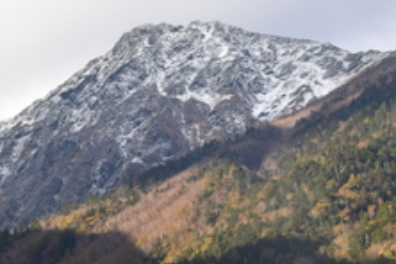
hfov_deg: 11.0
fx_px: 2047
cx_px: 93
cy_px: 172
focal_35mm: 186
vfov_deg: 7.4
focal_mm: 55
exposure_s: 1/250
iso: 200
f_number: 8
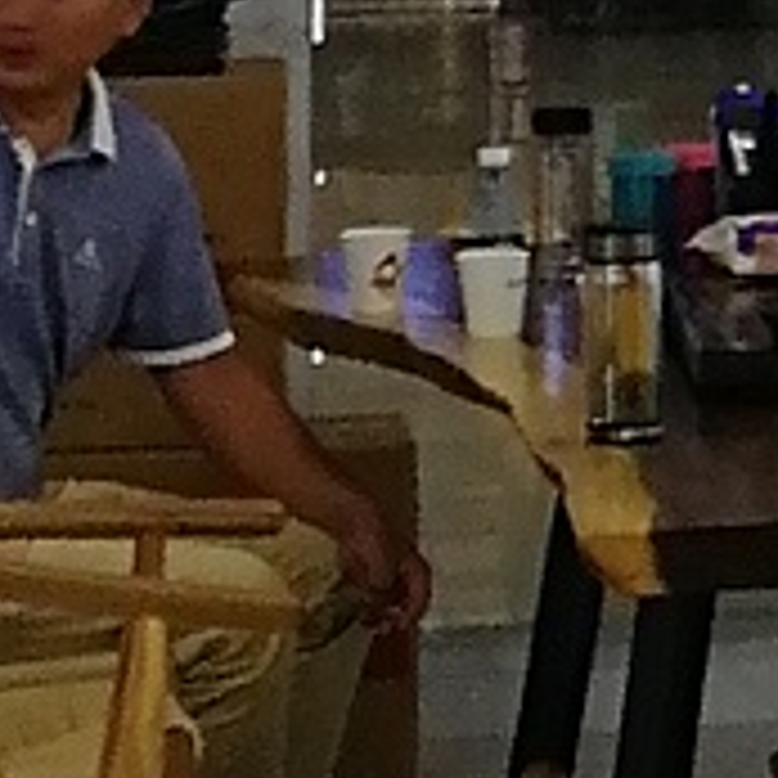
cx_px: 2761
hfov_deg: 6.4
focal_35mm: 235
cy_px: -137
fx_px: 5976
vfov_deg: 7.4
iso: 64
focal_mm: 3.95
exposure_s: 1/50
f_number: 2.2
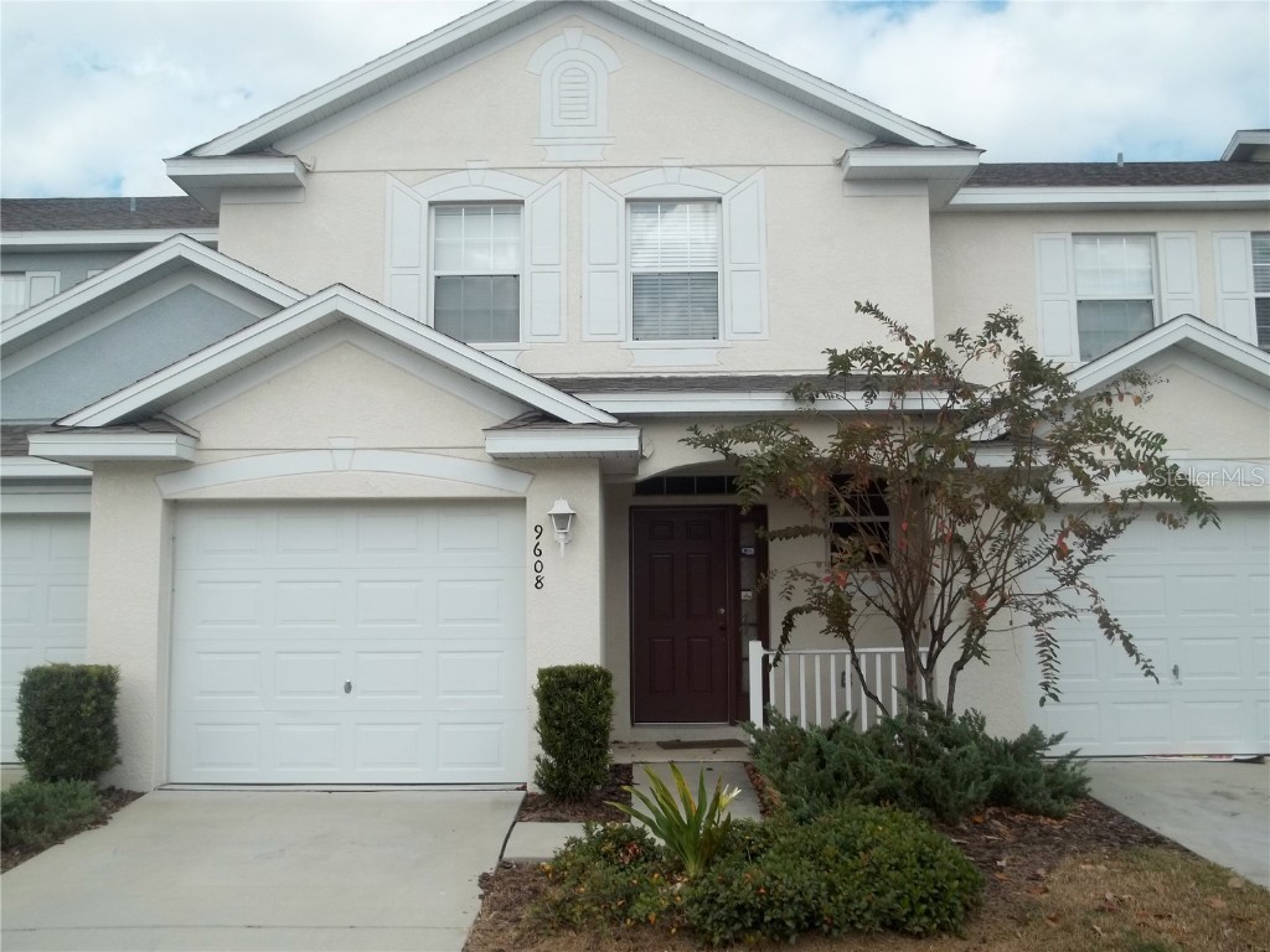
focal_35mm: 33
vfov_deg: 42.9
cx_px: 635
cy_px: 476
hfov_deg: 55.4
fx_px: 1211
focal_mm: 5.9
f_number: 8
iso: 64
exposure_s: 1/160
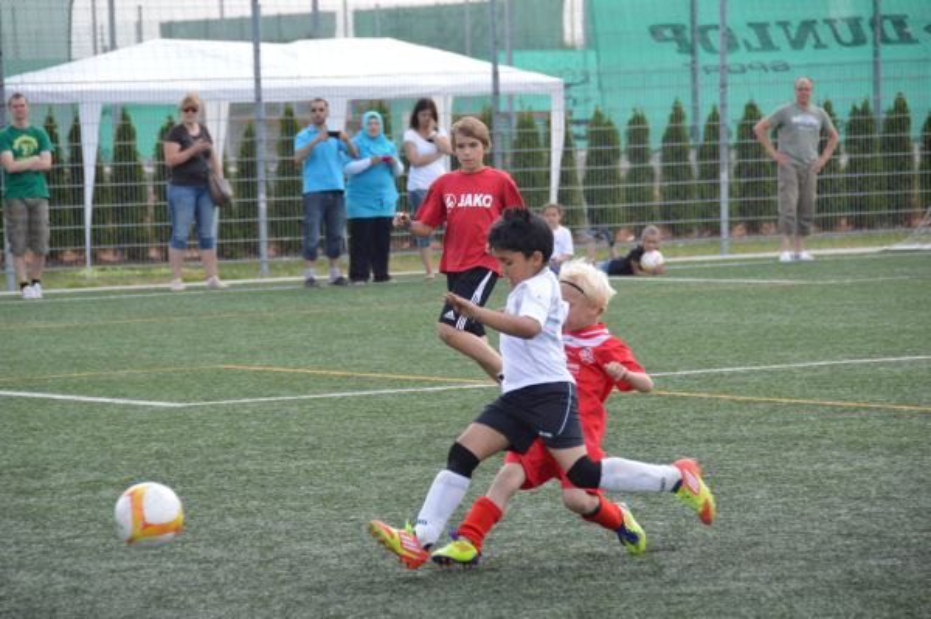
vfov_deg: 7.0
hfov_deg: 10.6
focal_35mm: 195
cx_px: 466
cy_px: 310
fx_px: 5039
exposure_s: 1/640
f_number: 5.6
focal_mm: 130
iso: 400
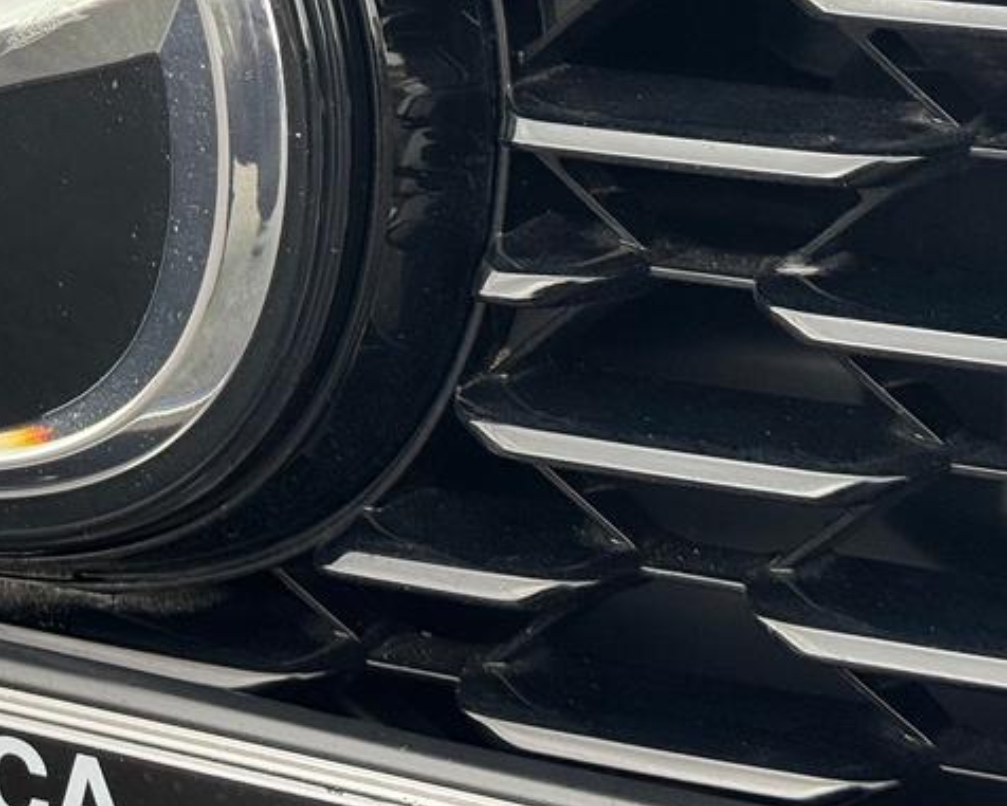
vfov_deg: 12.0
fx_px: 3756
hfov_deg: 15.0
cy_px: -152
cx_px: 25
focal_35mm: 126
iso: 64
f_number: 1.78
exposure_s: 1/231
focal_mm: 6.76
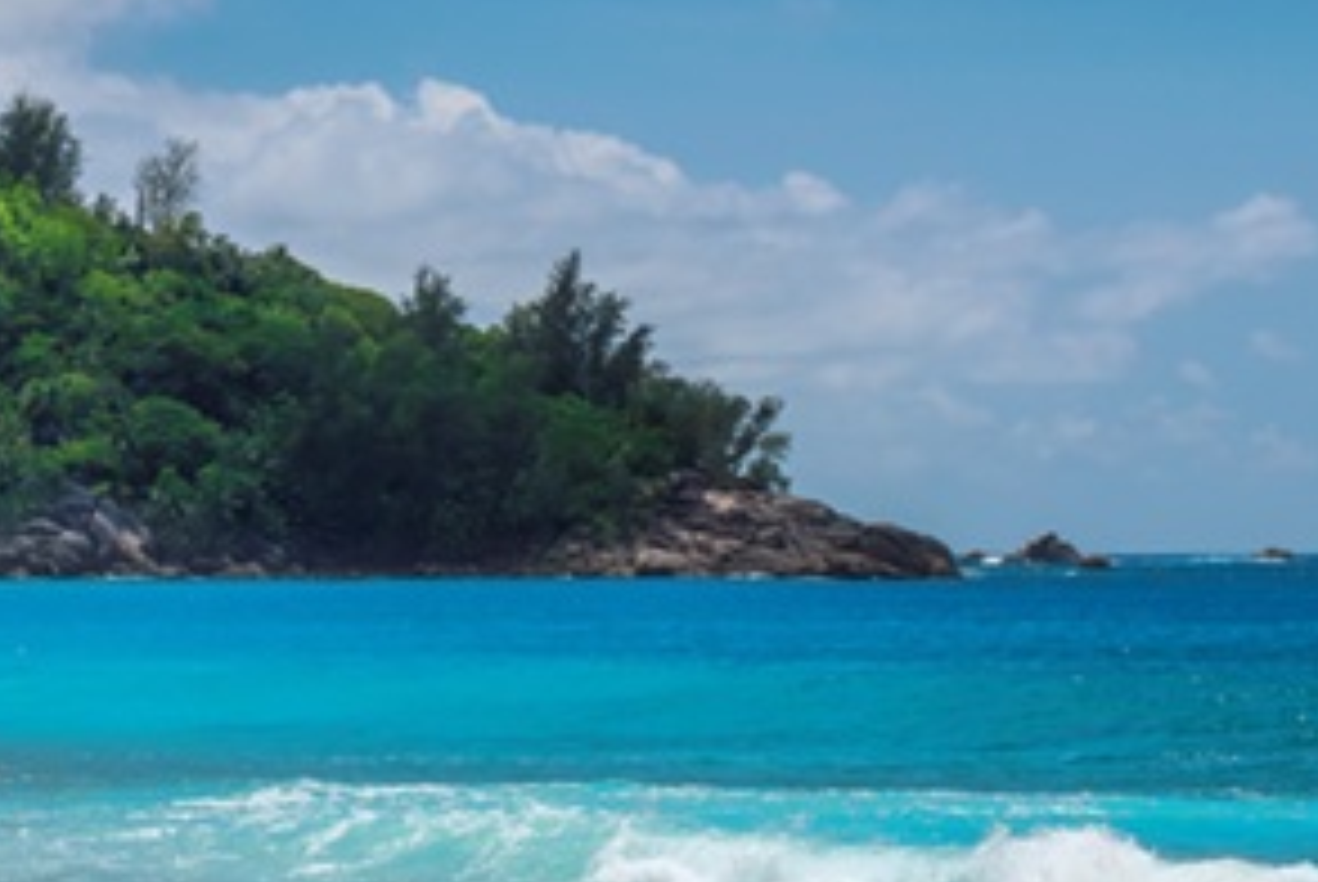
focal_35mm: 153
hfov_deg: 13.1
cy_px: 79
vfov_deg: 9.0
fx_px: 5607
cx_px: -142
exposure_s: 1/250
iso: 64
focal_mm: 32
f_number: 13
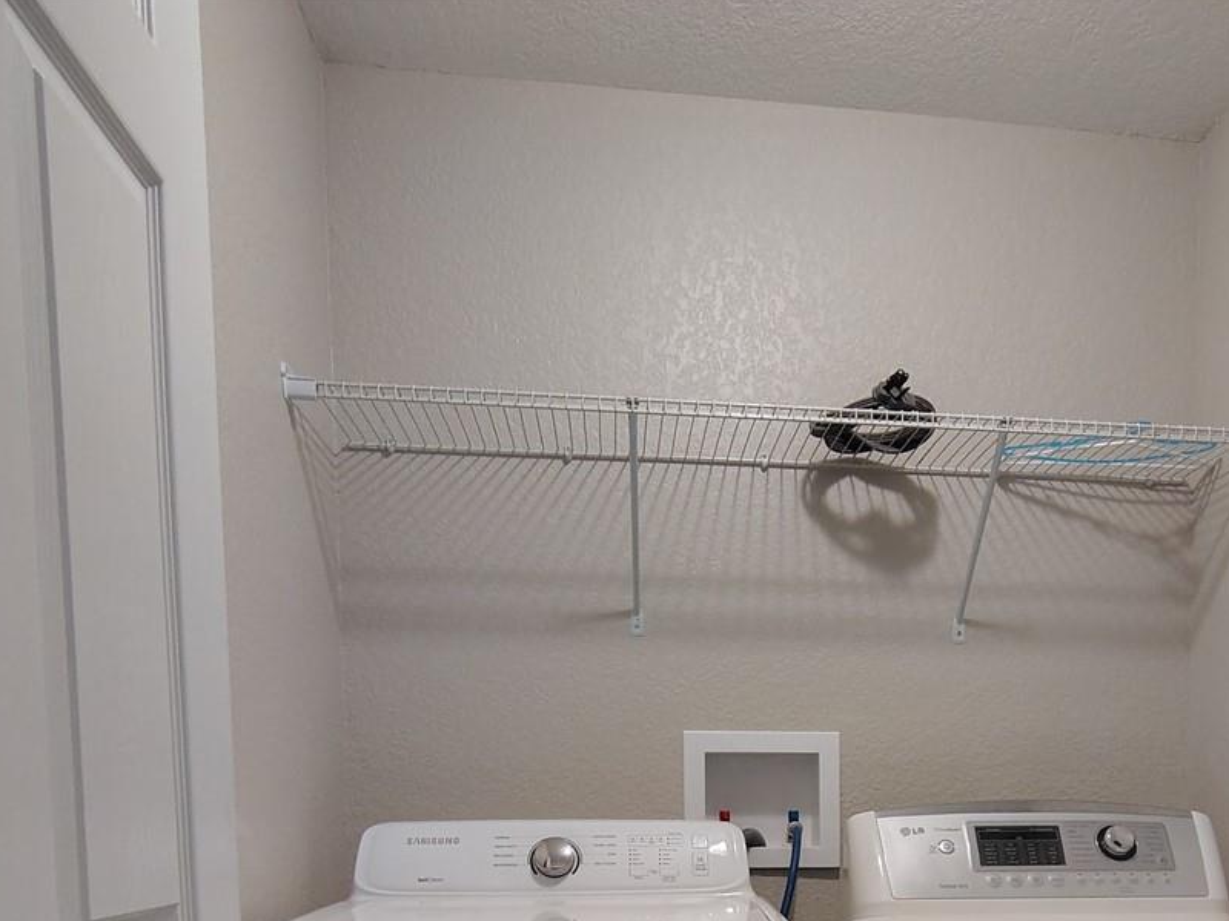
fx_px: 1136
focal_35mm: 32
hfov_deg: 55.9
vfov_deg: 39.2
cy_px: 913
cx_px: 794
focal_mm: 2.13
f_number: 2.2
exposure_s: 1/24
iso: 557
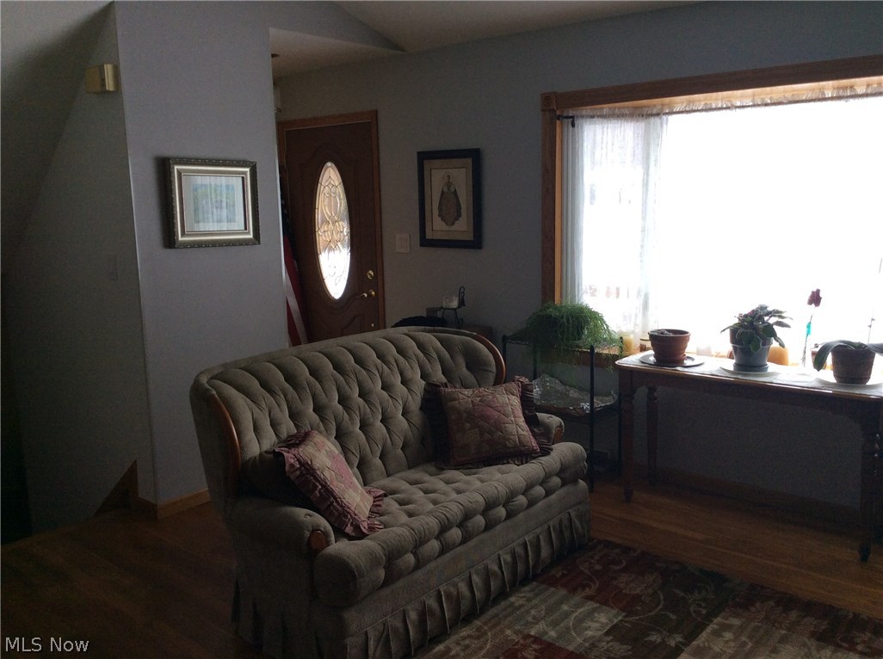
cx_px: 442
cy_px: 330
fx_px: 815
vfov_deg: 44.0
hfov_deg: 56.9
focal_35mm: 32
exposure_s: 1/120
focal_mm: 3.3
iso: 50
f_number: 2.4
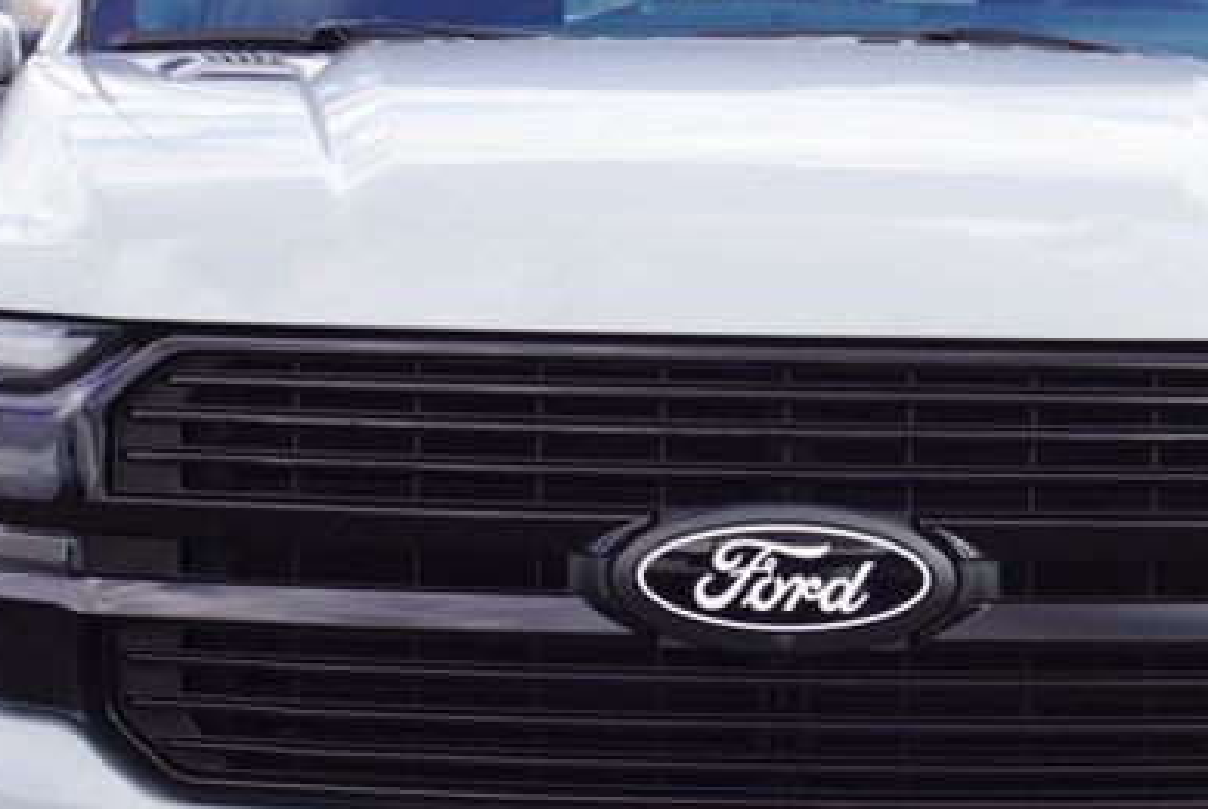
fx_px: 3571
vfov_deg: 12.9
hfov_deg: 19.2
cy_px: 654
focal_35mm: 106
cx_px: 771
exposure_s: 1/100
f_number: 6.3
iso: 100
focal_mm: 27
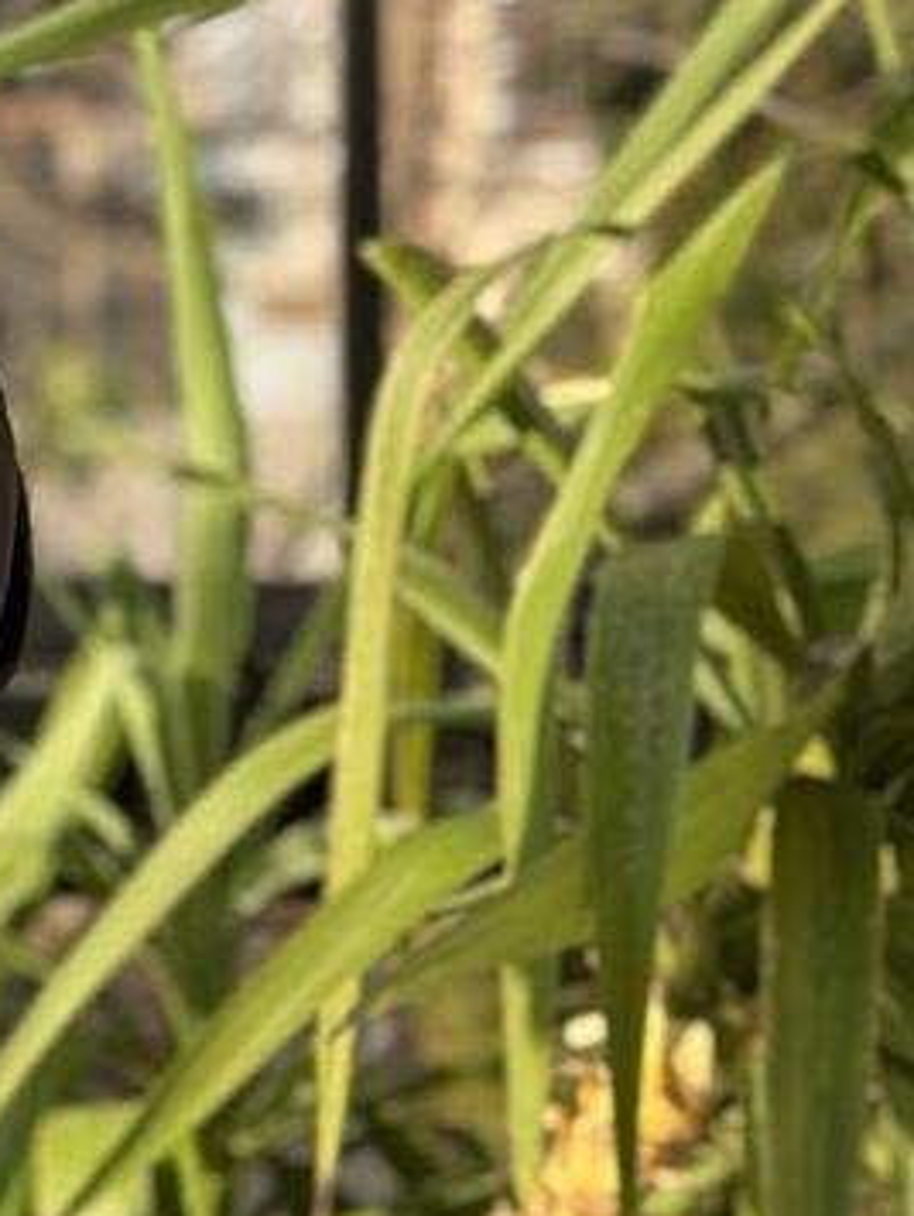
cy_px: 447
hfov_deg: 8.0
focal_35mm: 180
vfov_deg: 11.0
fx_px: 6326
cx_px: -794
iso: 64
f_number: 1.78
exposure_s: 1/442
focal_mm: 6.76
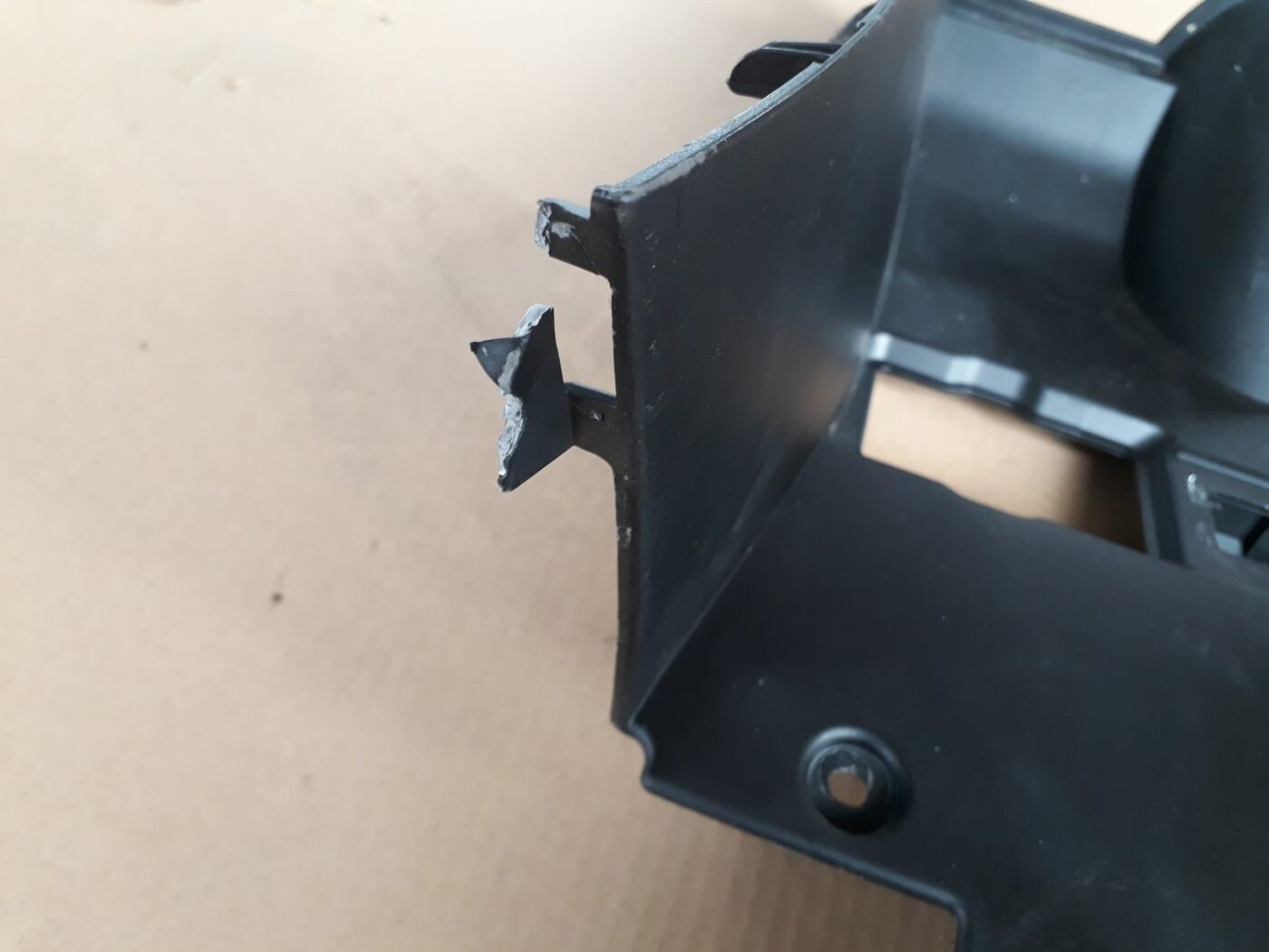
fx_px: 990
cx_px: 634
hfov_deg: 65.3
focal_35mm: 27
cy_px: 476
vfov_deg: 51.4
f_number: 1.9
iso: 100
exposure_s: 1/33
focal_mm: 3.6
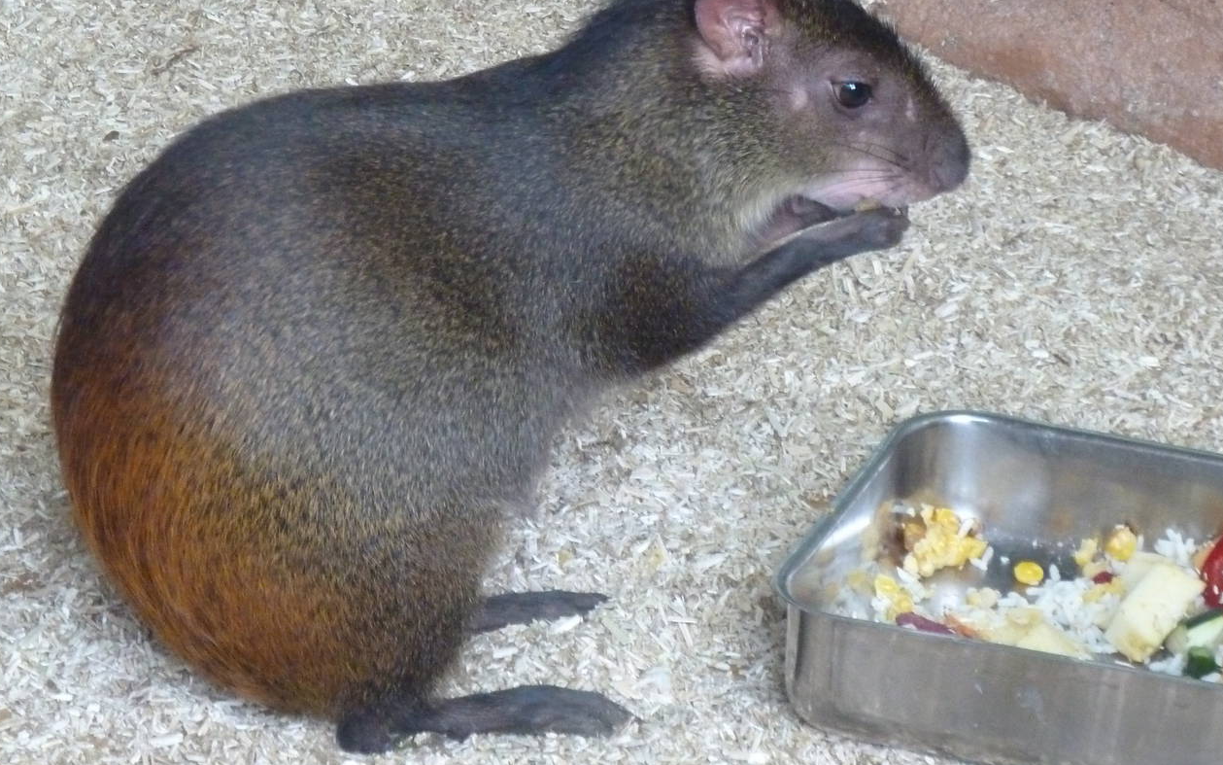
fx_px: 6600
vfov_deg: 6.6
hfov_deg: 10.6
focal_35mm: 198
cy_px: 286
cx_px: 515
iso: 800
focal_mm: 24.1
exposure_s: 1/50
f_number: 4.5
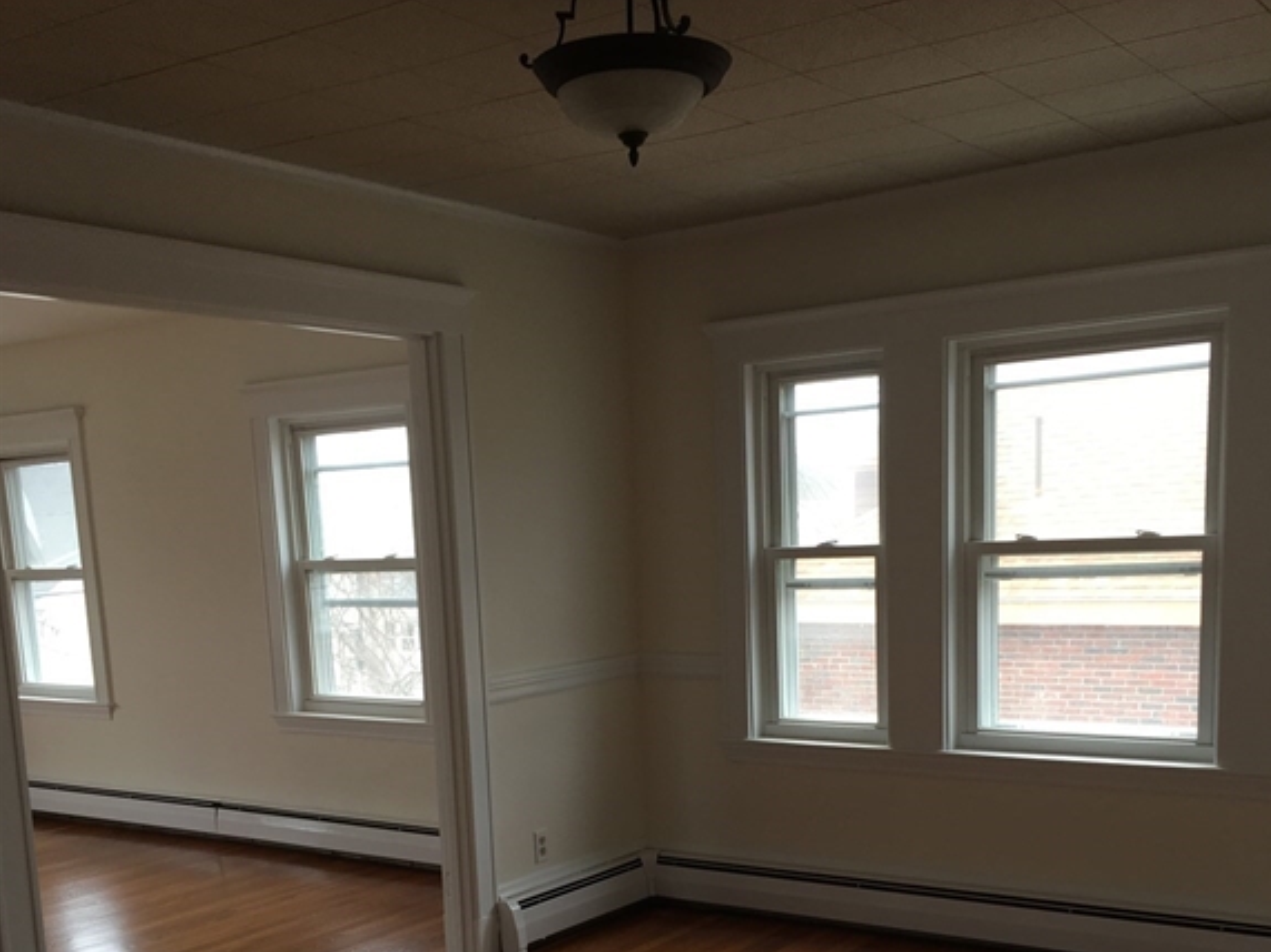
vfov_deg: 35.4
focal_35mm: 39
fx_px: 1432
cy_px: 785
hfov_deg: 47.9
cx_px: 639
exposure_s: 1/60
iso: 32
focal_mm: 4.15
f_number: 2.2
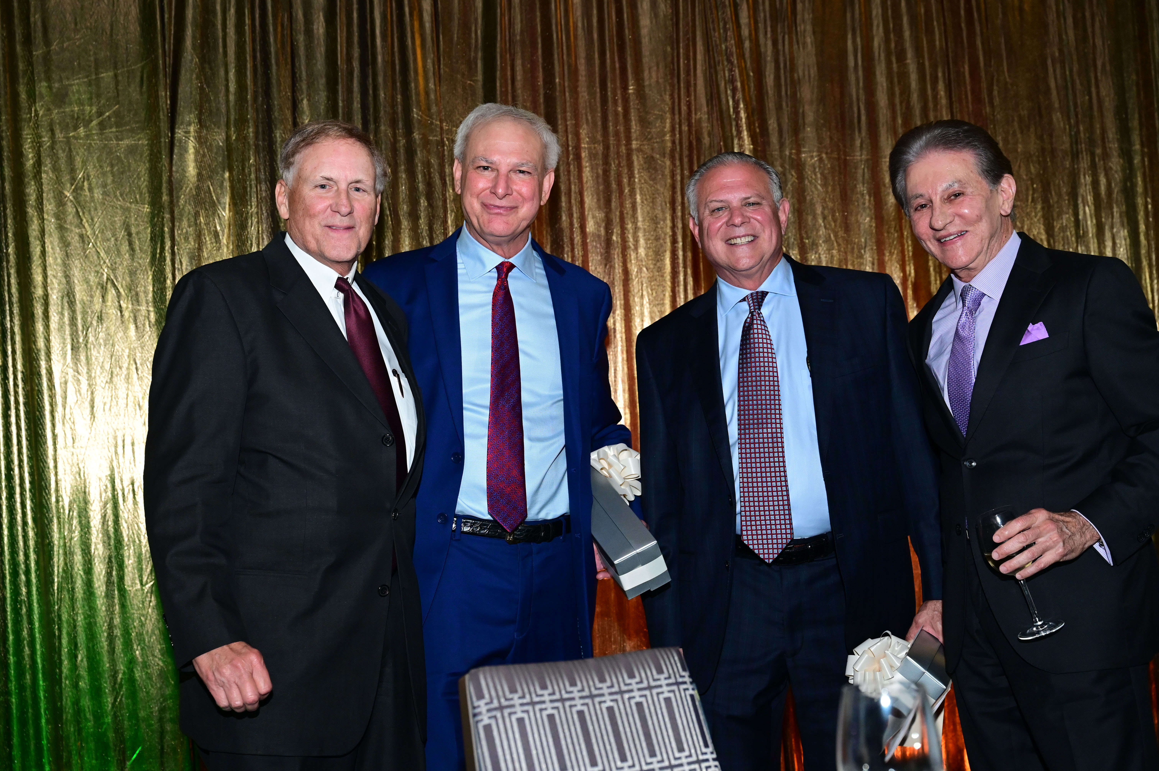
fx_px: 1448
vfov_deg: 29.8
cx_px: 580
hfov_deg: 43.6
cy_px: 386
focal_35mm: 45
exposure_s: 1/160
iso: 3200
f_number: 5
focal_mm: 45
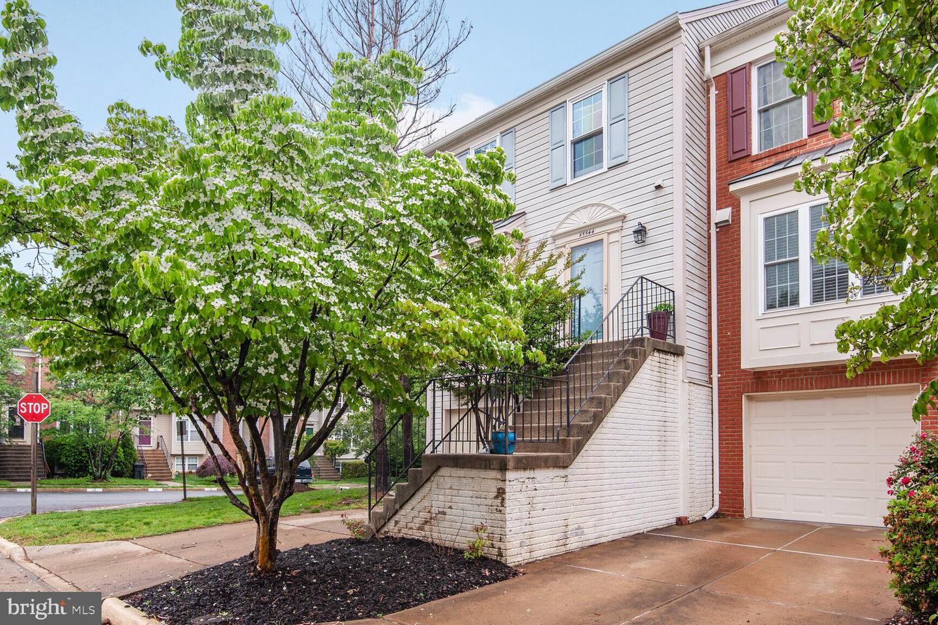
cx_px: 469
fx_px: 547
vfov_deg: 59.5
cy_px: 312
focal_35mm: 21
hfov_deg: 81.2
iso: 200
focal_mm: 21
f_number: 8
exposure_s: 1/80
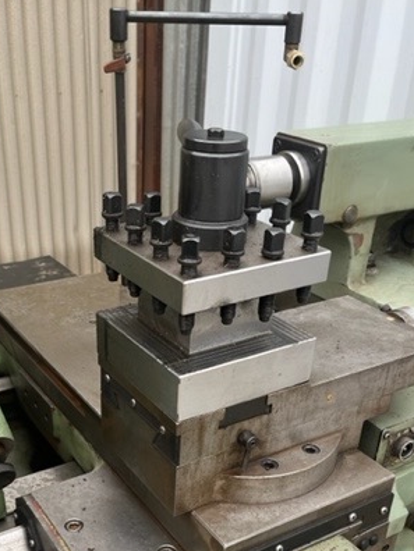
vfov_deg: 43.5
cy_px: 408
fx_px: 670
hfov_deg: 34.2
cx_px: 160
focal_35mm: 42
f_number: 1.6
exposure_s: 1/705
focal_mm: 5.1
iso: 50
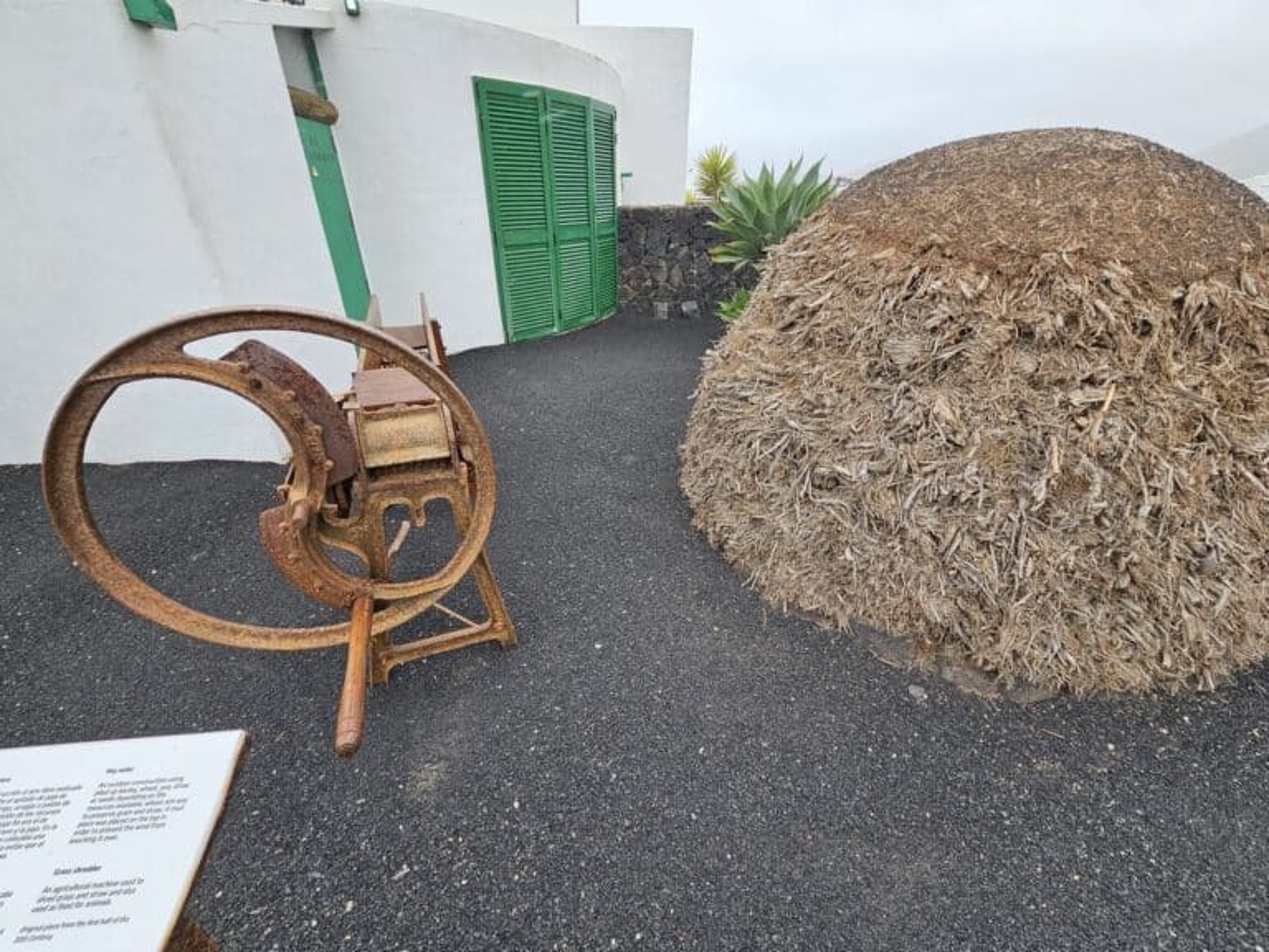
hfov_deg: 106.2
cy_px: 476
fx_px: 477
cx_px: 634
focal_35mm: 13
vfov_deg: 89.9
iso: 50
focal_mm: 2.2
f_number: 2.2
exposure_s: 1/932
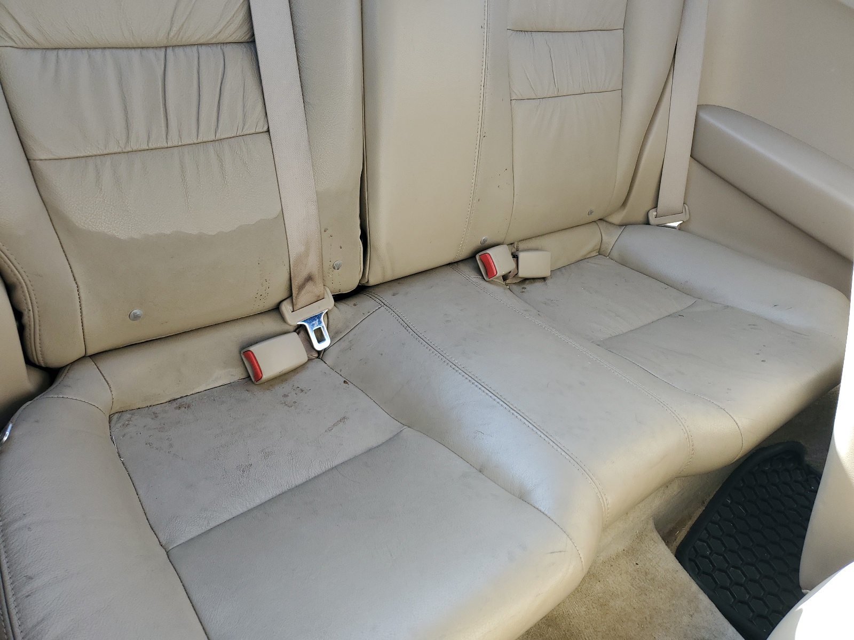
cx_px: 427
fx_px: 641
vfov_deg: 53.1
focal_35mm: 26
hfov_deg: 67.3
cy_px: 320
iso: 50
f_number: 1.5
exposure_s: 1/127
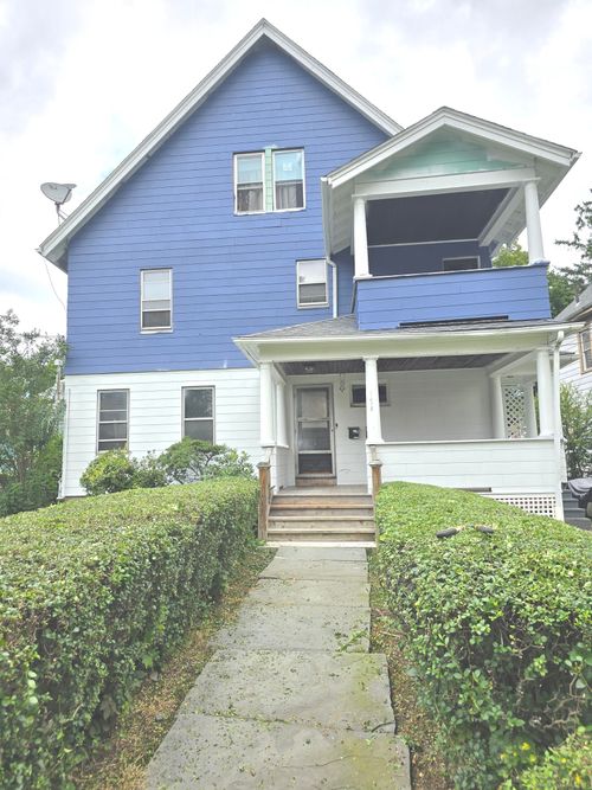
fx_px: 525
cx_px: 296
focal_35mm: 23
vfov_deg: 73.9
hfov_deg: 58.9
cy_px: 395
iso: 12
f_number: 1.7
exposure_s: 1/533
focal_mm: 6.3
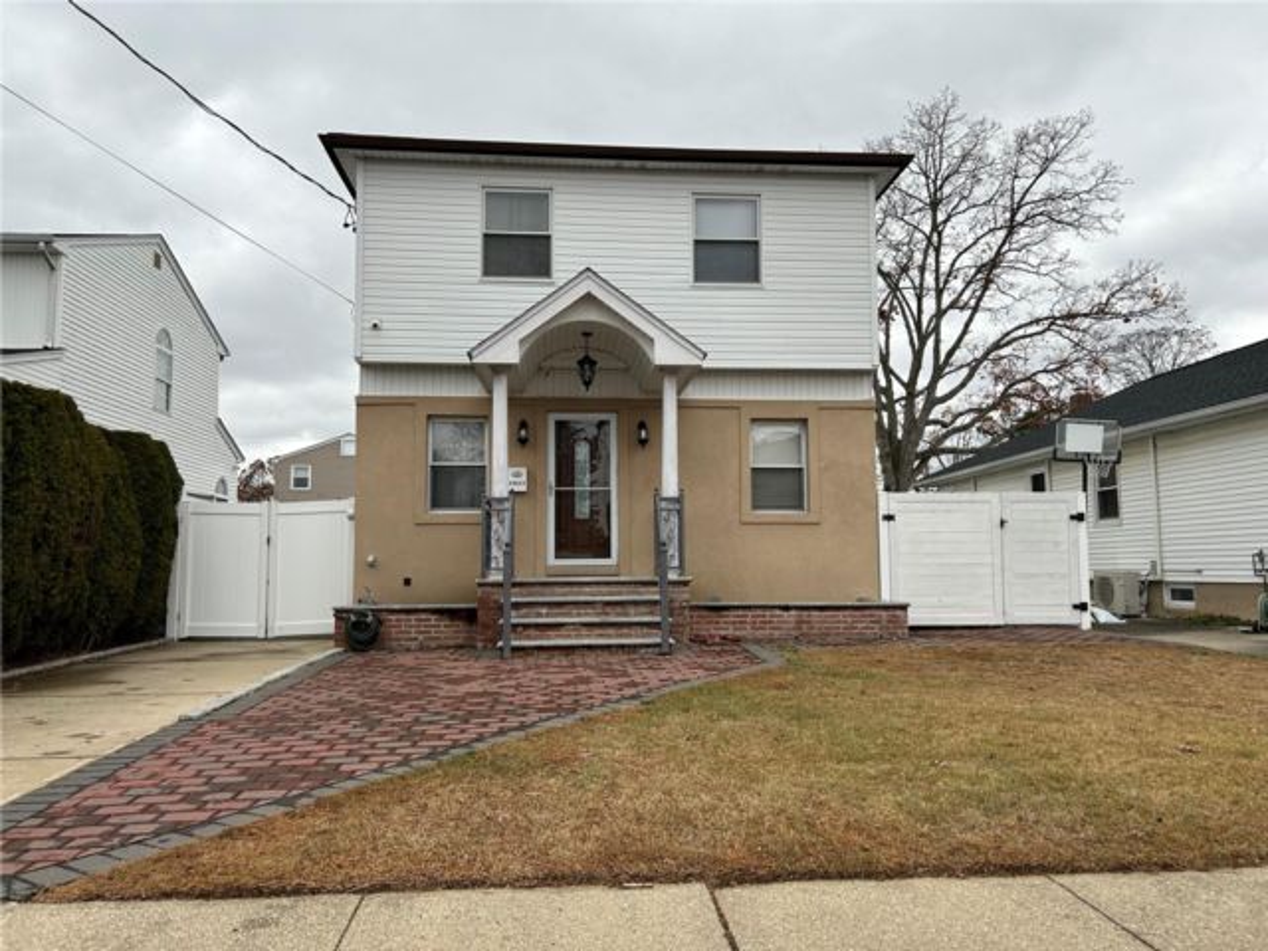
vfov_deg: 53.1
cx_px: 634
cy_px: 476
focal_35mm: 26
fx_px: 952
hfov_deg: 67.3
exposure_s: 1/687
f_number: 1.5
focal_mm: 5.7
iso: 50
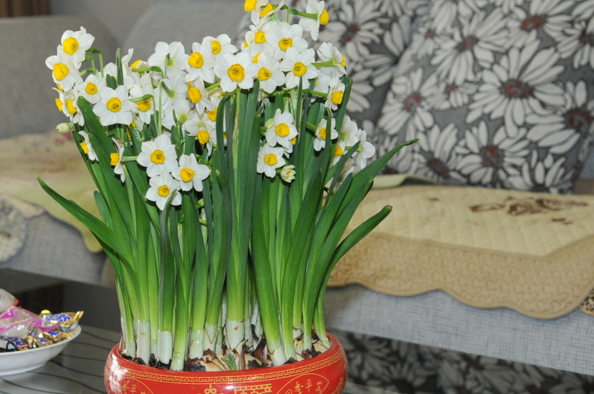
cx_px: 231
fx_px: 1714
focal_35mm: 104
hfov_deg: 19.6
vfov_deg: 13.1
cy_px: 204
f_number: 5
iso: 200
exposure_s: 1/40
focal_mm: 52
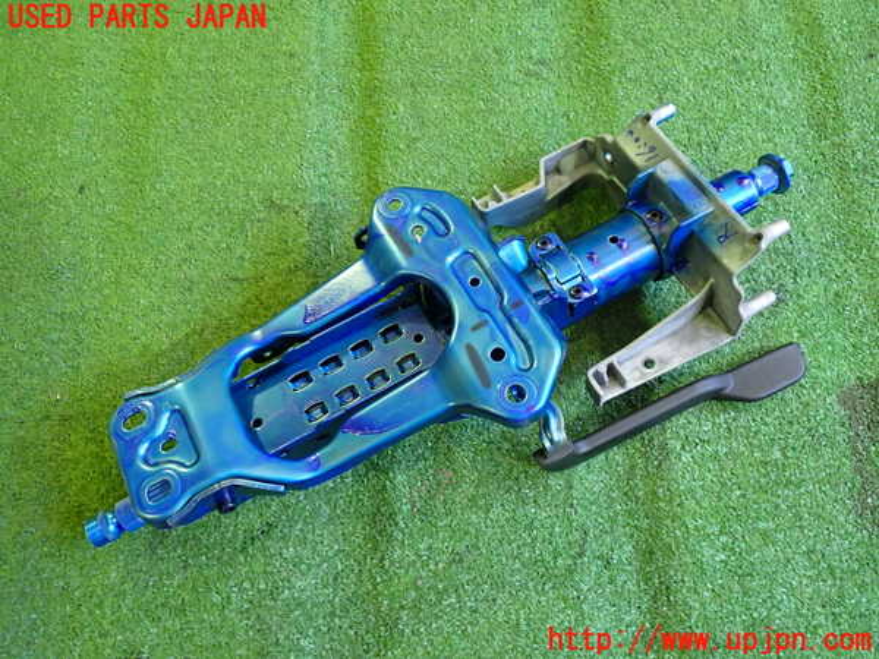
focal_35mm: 30
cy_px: 330
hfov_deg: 60.0
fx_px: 762
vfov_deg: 46.8
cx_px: 440
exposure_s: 1/30
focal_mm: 5.4
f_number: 2.3
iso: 500
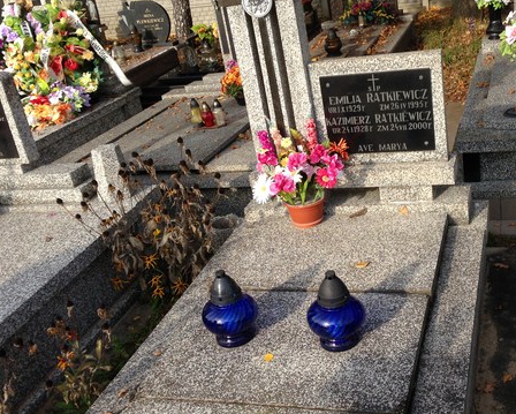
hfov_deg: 40.1
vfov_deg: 32.8
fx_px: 703
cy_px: 204
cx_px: 320
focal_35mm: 46
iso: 50
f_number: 2.4
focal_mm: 4.12
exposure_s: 1/678
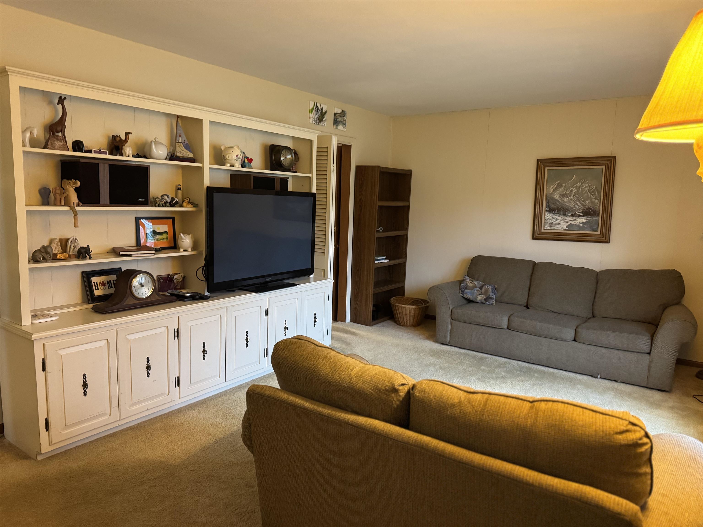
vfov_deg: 56.8
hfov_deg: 71.6
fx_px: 487
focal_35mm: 24
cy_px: 264
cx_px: 352
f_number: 1.78
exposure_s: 1/60
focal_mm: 6.76
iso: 800
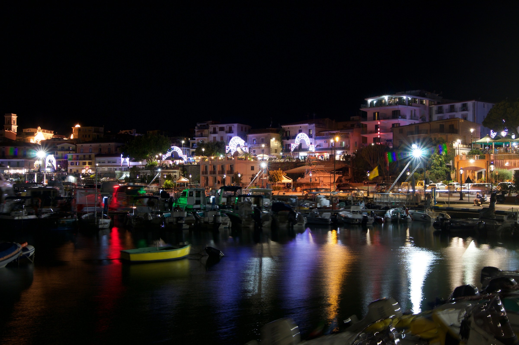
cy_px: 172
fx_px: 605
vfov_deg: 31.8
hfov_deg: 46.4
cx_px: 260
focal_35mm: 42
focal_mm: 28
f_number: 13
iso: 200
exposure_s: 4
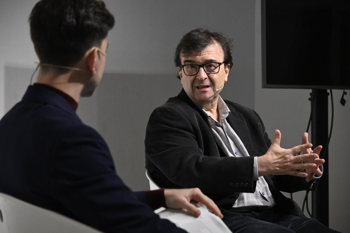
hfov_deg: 15.7
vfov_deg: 10.5
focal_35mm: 130
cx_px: 175
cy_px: 116
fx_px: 1269
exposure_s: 1/500
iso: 4000
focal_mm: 87
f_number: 5
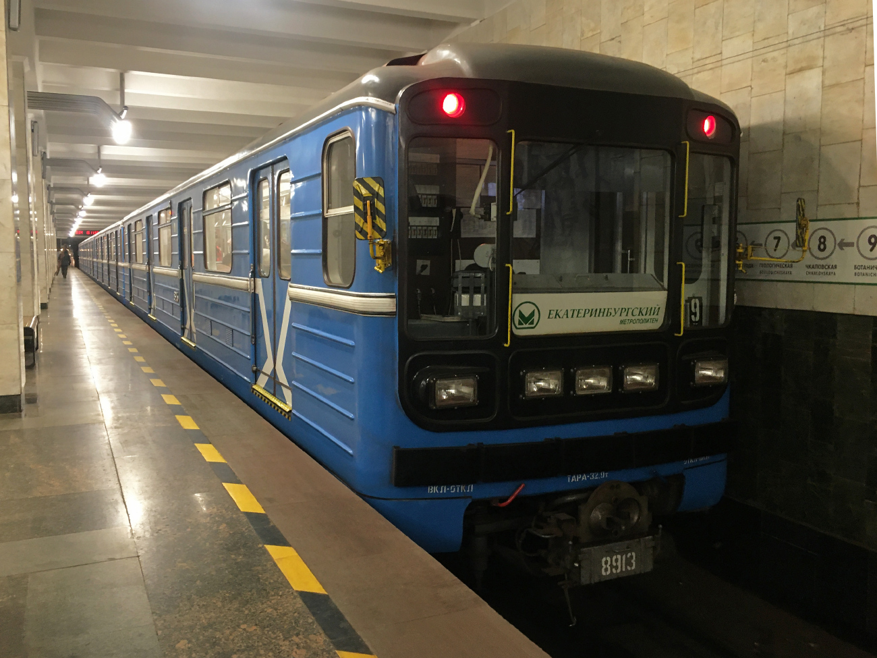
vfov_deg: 48.2
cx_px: 438
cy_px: 329
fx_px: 735
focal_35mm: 29
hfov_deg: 61.7
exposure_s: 1/33
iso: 125
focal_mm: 4.15
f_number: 2.2
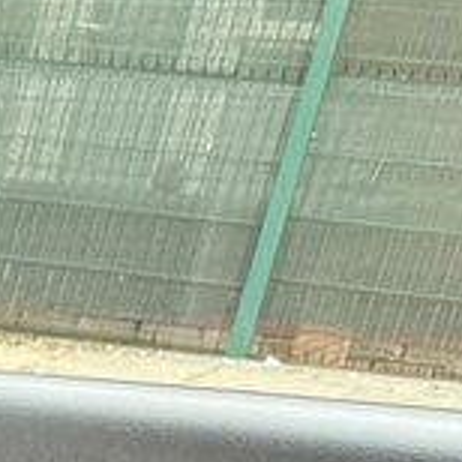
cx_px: -1266
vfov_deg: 8.5
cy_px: 1308
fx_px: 2658
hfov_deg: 7.6
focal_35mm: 176
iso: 200
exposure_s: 1/67
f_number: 1.78
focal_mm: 6.76
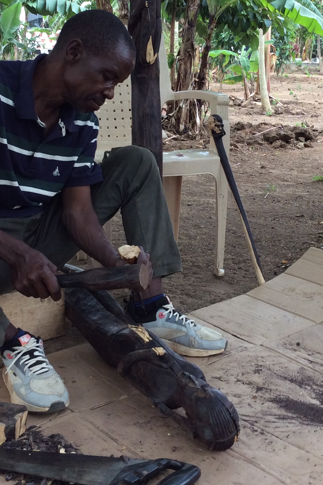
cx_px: 156
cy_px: 180
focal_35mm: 56
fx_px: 754
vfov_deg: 35.4
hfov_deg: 24.2
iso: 50
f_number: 2.4
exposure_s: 1/100
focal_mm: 3.3
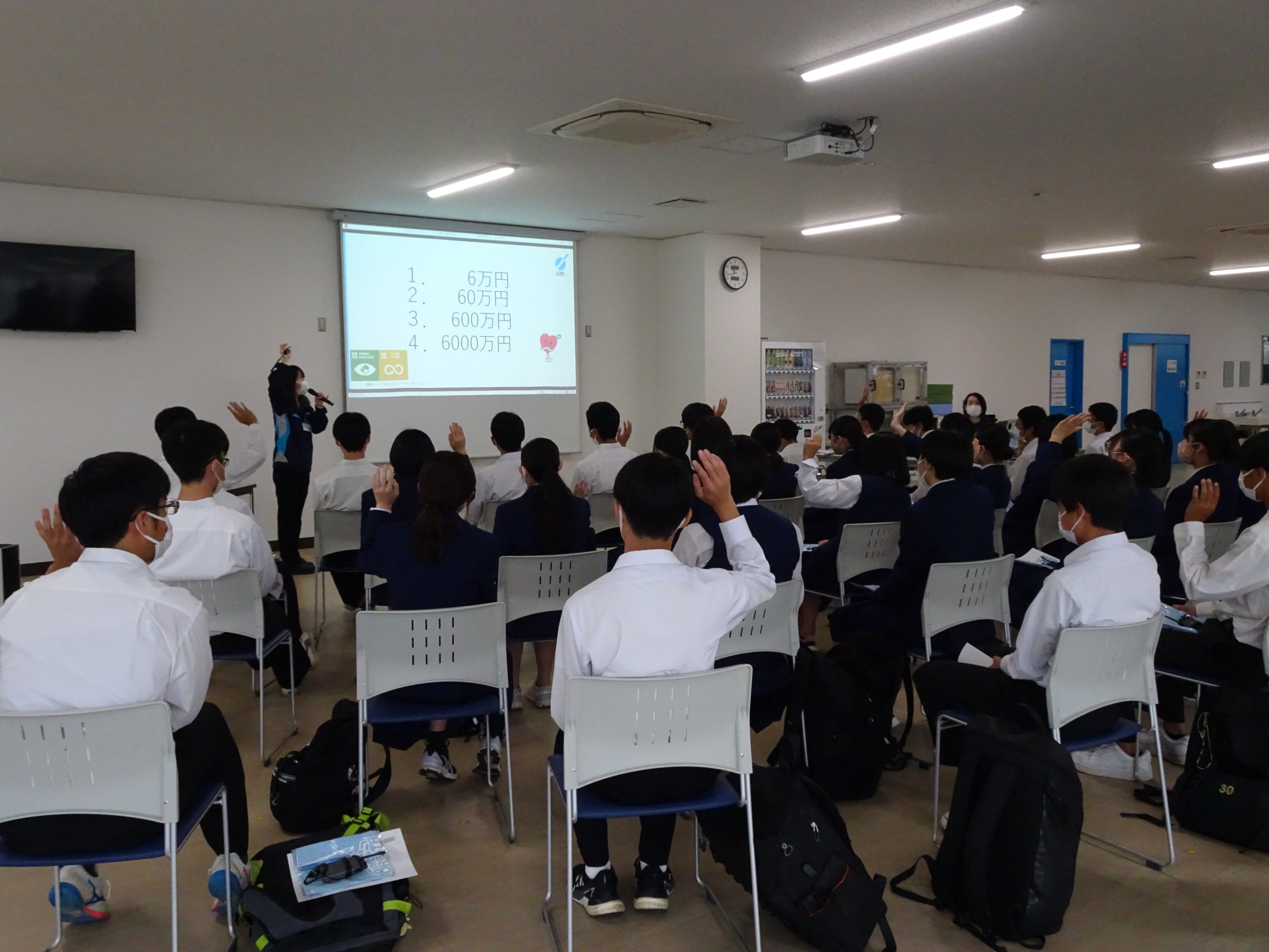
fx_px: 1063
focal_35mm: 29
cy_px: 476
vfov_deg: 48.2
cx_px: 634
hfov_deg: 61.7
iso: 800
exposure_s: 1/250
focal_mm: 4.92
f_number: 3.5
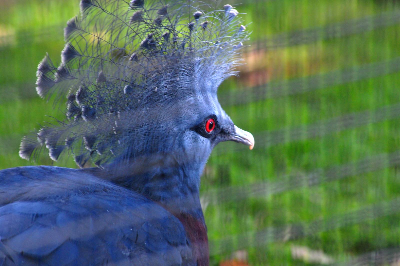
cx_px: 200
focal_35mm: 330
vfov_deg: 4.2
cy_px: 133
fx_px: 3663
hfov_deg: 6.3
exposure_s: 1/80
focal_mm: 220
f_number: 8
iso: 800
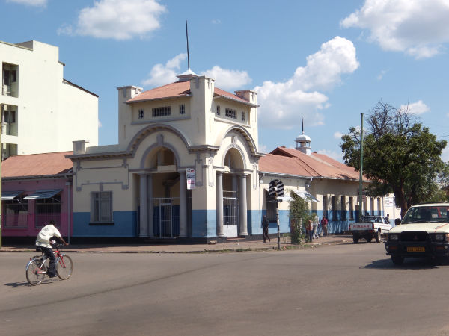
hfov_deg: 36.2
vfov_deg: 27.5
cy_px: 168
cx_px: 224
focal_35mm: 53
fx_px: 687
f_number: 6.6
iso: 100
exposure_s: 1/320
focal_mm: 11.38
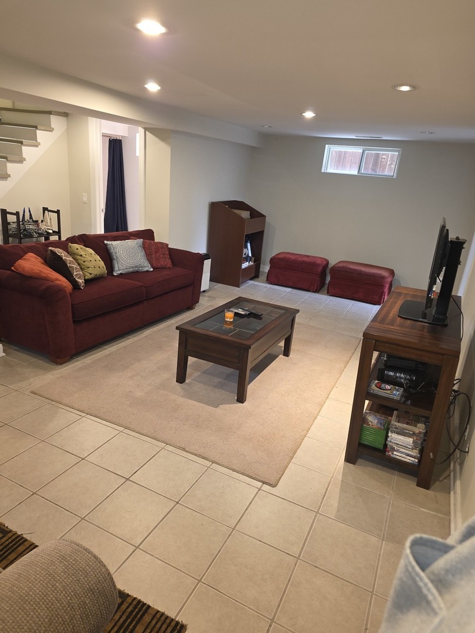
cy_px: 316
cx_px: 238
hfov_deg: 58.9
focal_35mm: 23
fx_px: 421
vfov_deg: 73.9
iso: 160
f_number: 1.7
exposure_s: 1/24
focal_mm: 6.25
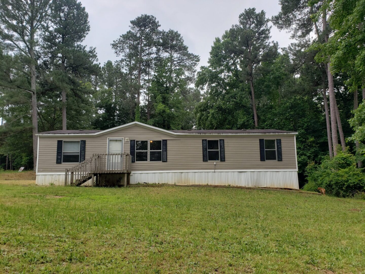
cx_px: 182
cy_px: 137
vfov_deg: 53.1
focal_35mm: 26
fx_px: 274
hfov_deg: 67.3
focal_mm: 4.3
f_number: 2.4
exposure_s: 1/665
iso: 50
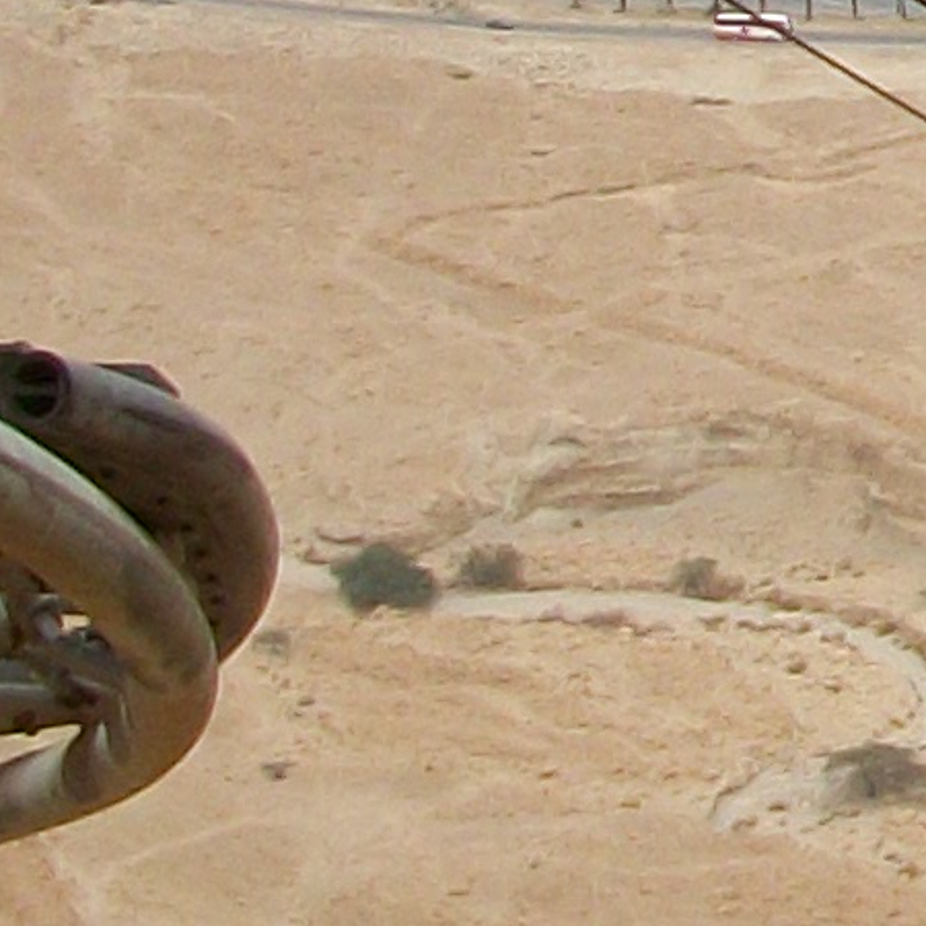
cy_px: -949
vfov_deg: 6.7
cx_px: 2169
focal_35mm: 252
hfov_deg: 6.6
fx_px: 7627
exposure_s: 1/250
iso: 80
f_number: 3.1
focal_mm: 6.3
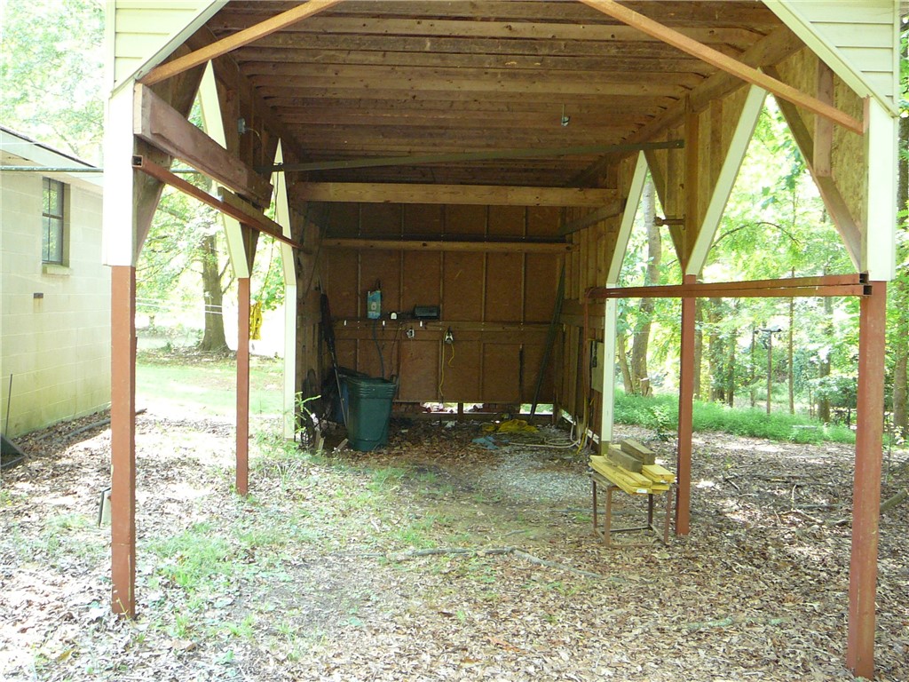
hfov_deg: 52.6
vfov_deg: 40.7
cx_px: 454
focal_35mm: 35
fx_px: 919
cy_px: 341
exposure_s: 1/30
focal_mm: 5.2
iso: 160
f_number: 2.8
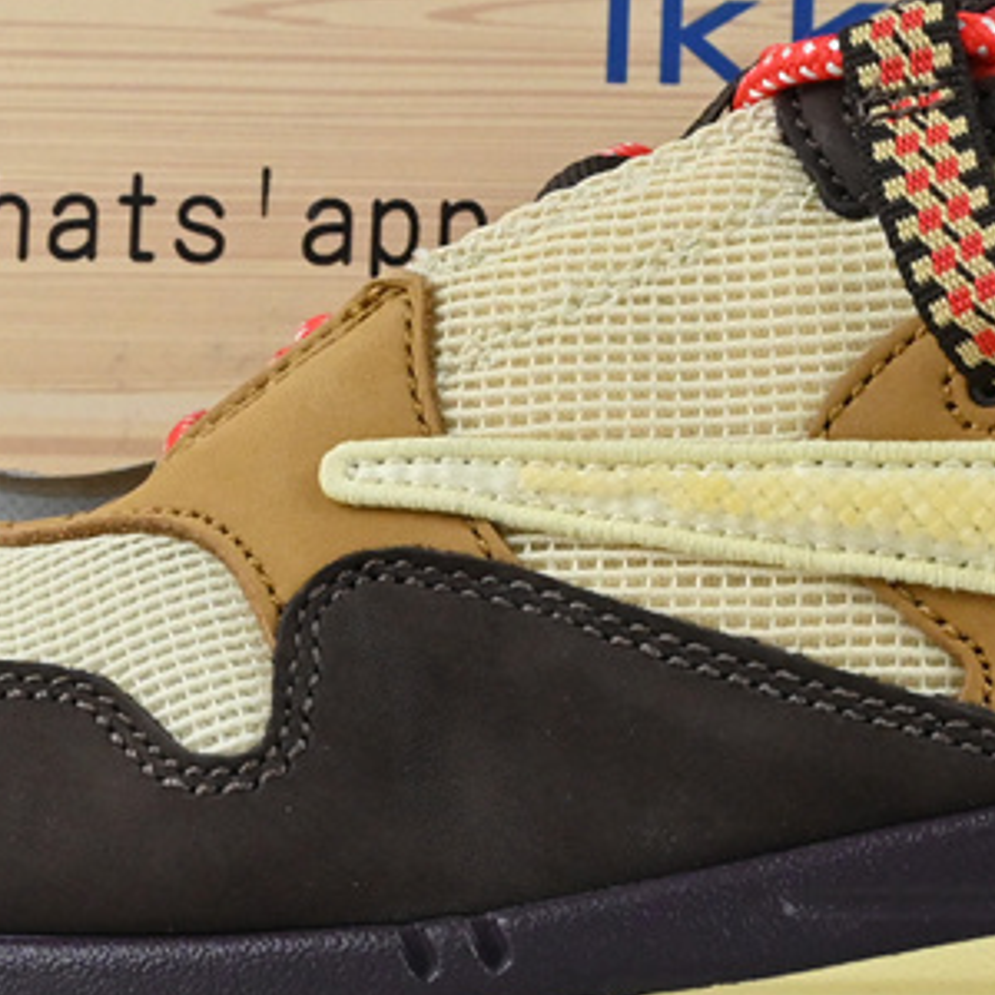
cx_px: 776
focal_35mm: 148
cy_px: 507
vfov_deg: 11.8
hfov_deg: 11.8
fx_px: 4803
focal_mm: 29
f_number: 10
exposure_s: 1/160
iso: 1000
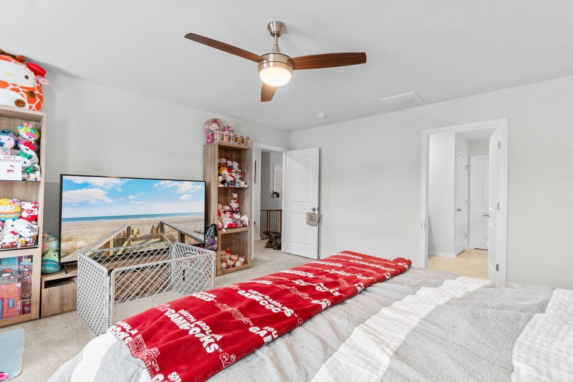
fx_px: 255
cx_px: 295
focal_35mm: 16
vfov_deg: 73.8
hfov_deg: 96.7
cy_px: 191
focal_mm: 10
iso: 100
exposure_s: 1/6
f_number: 4.5
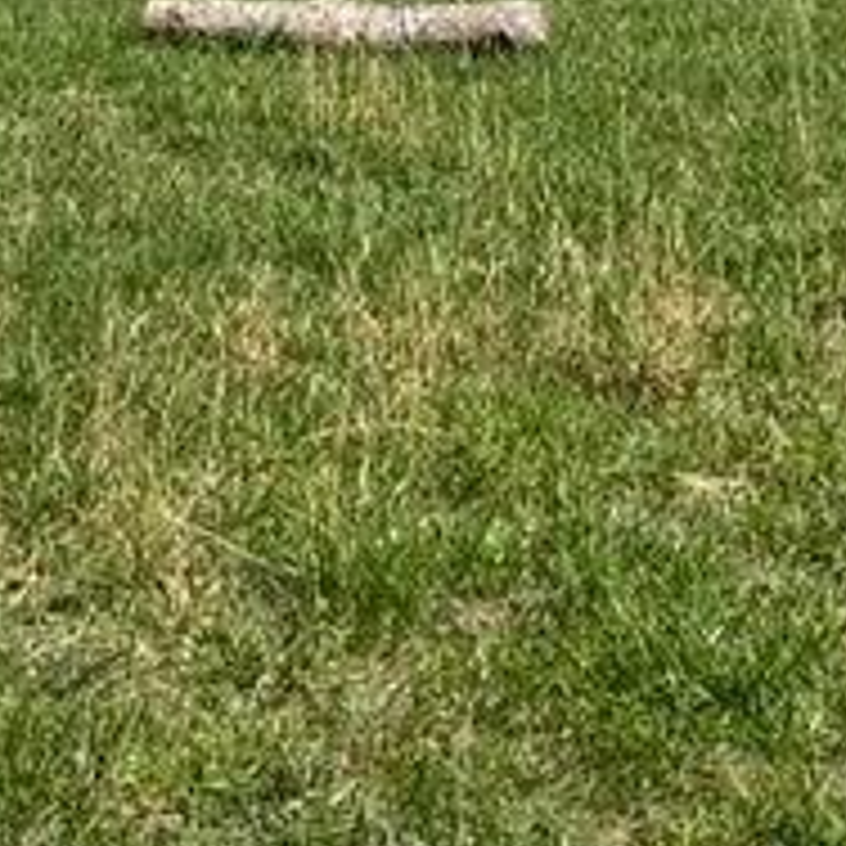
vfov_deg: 18.3
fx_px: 2489
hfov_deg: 19.0
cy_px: -162
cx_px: 745
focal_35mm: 90
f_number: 2.2
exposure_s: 1/2028
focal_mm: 2.22
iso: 50
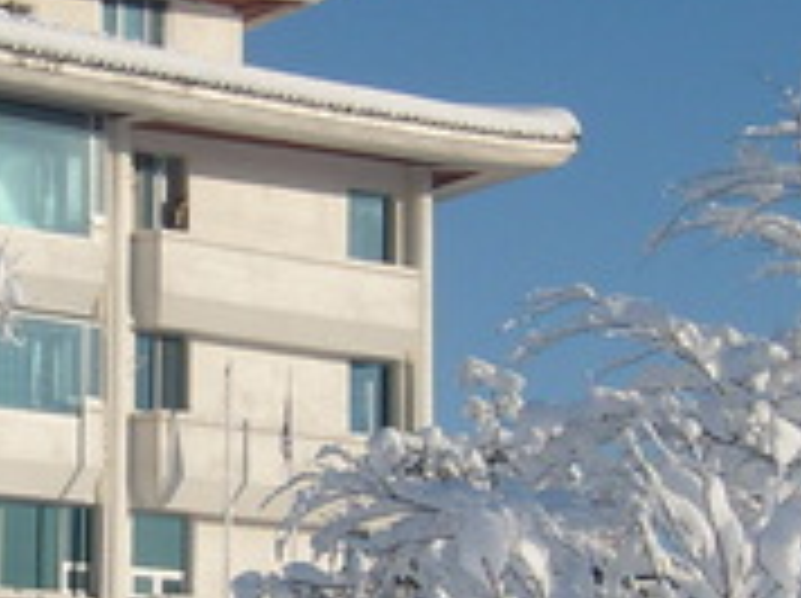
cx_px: 99
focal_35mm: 138
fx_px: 3189
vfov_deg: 10.7
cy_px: 465
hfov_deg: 14.2
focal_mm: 5.8
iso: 50
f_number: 7.1
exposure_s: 1/620
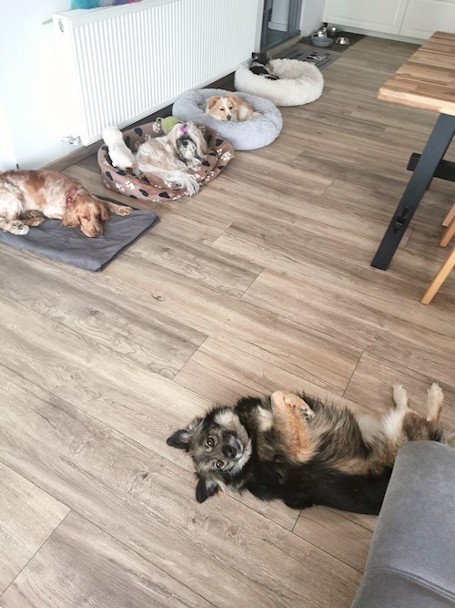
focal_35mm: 27
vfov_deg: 65.3
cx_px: 228
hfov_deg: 51.3
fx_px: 473
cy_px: 304
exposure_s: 1/50
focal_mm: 5.58
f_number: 1.8
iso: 160
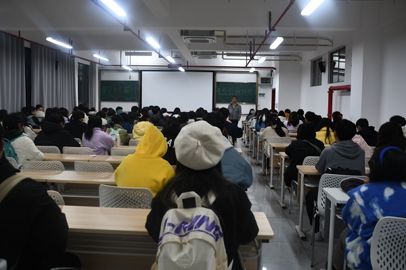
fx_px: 338
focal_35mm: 30
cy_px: 135
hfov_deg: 61.9
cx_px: 203
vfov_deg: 43.6
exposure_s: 1/30
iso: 100
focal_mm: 20
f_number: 3.5
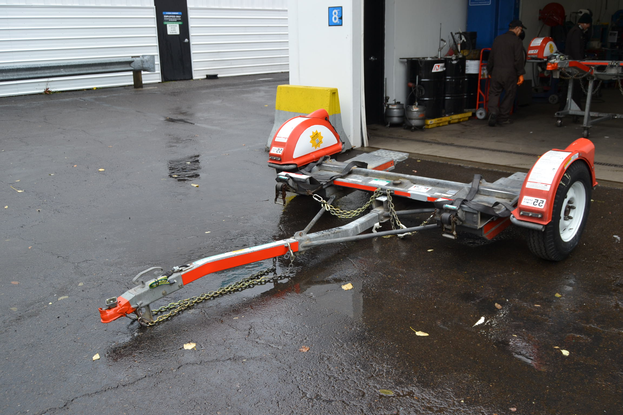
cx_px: 312
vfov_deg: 40.0
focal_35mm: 33
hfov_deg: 57.2
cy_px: 208
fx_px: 571
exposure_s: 1/125
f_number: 5.6
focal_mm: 22
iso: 140
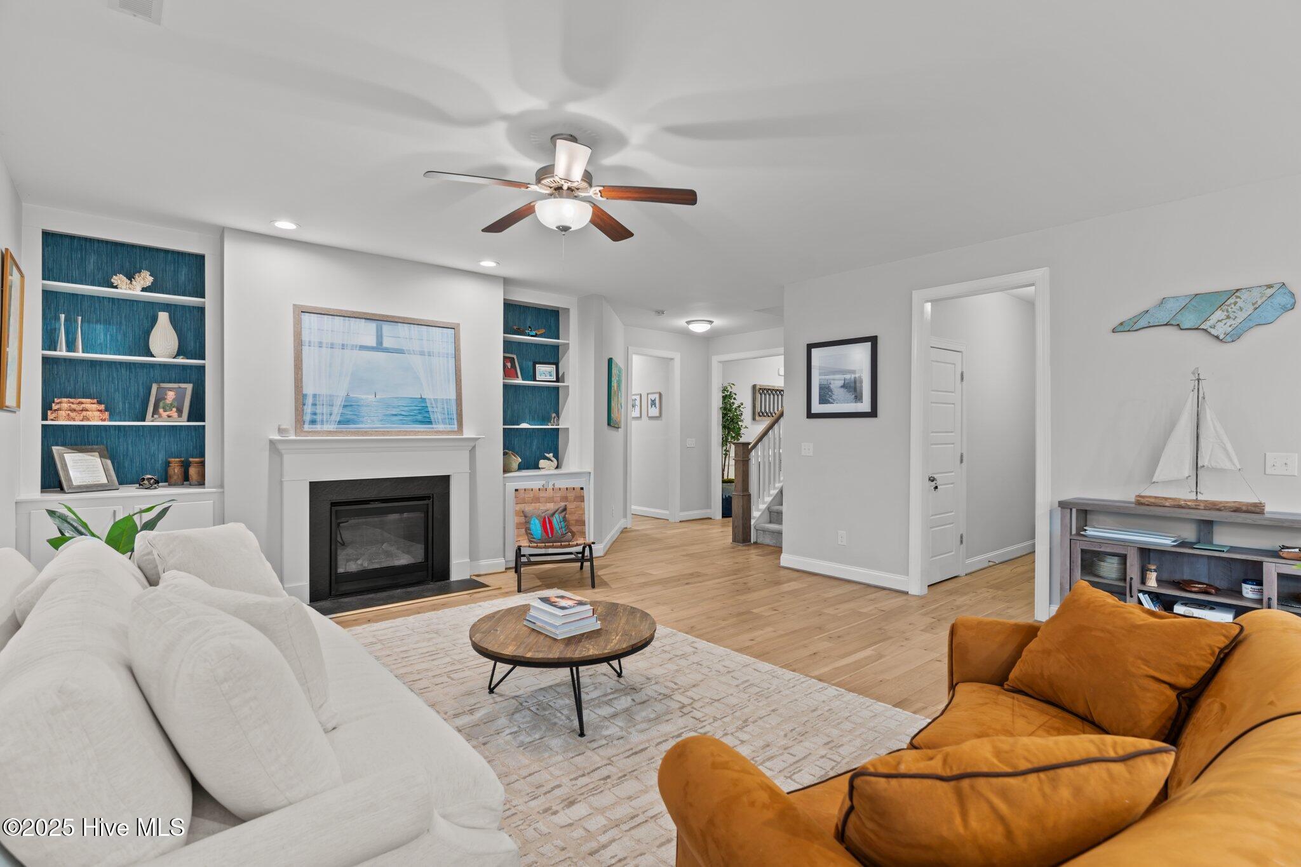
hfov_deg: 93.3
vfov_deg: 70.4
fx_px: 614
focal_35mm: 17
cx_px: 650
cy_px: 434
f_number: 5.6
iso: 125
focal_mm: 17
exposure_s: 2
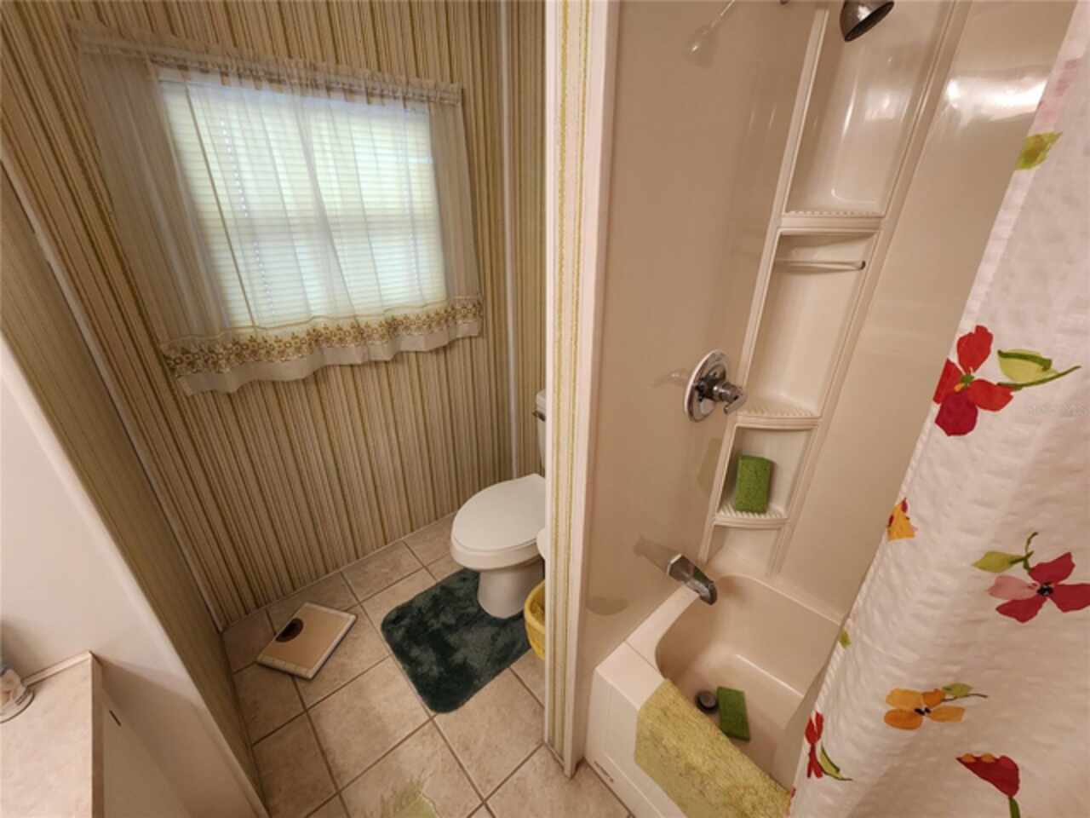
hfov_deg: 106.2
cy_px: 409
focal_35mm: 13
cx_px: 545
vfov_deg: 89.9
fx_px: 409
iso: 320
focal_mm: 2.2
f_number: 2.2
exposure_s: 1/60
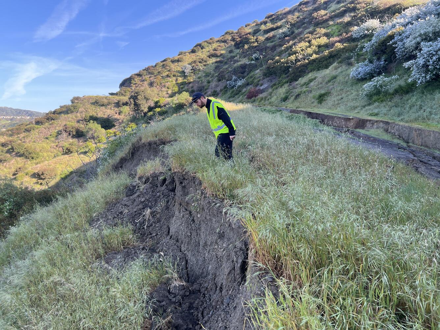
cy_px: 165
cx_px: 220
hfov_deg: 67.3
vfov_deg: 53.1
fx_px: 330
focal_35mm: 26
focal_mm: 5.7
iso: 50
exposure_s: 1/458
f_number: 1.5
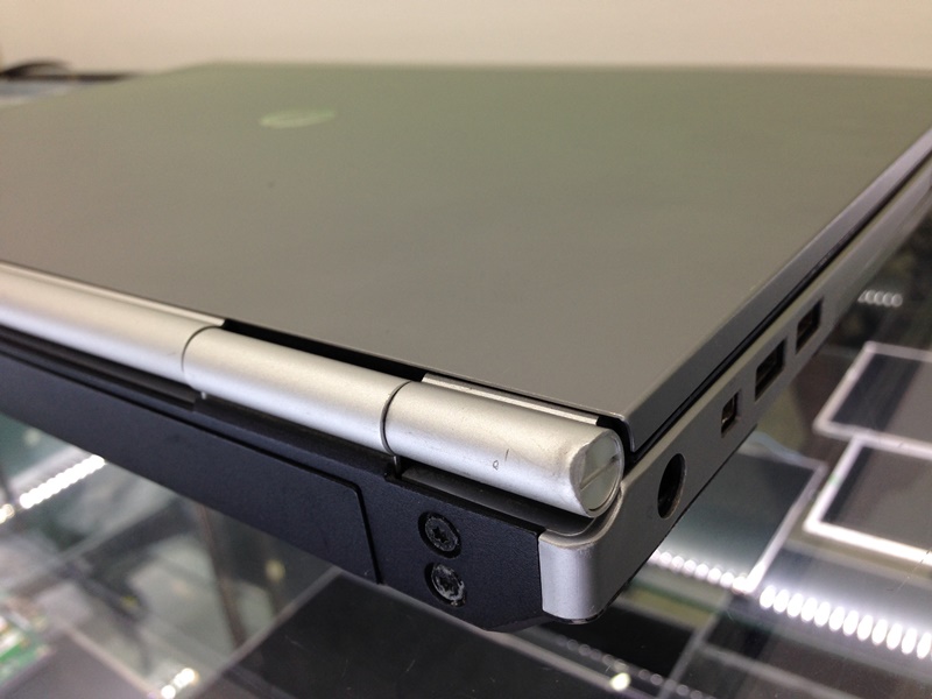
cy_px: 350
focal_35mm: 33
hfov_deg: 55.4
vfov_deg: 42.9
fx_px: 888
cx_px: 466
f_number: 2.4
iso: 50
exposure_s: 1/30
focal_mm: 4.12
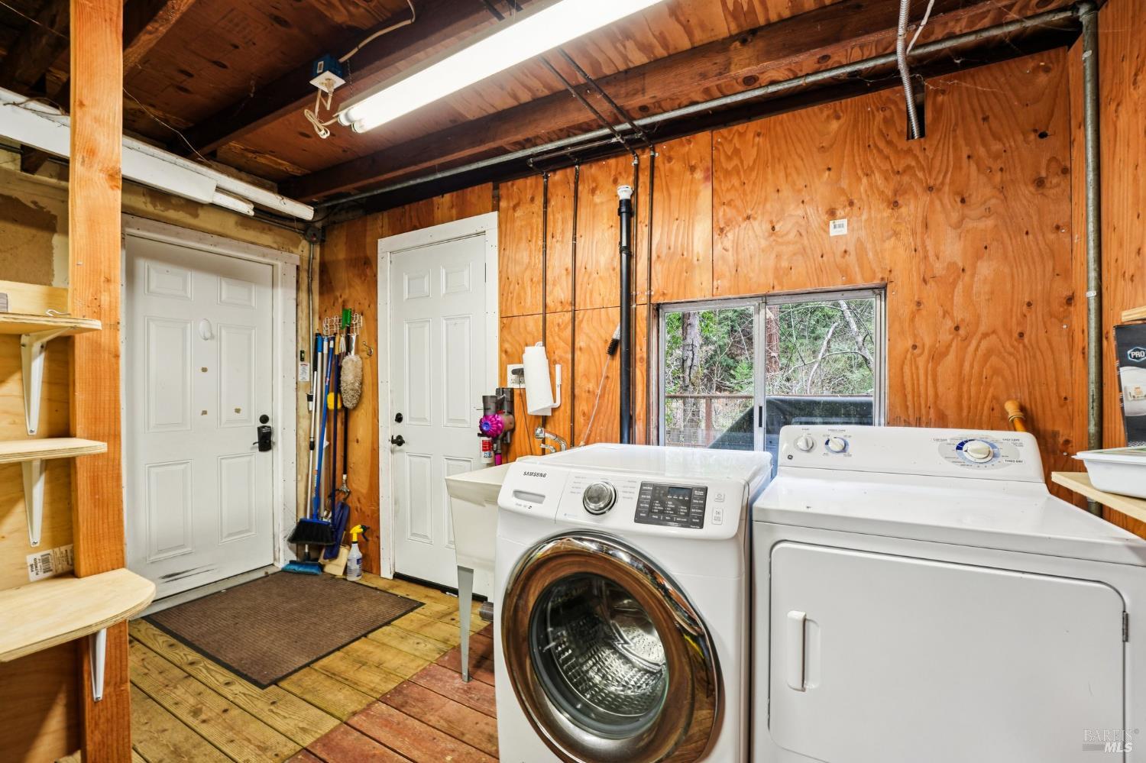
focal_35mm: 14
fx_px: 445
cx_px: 573
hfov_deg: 104.3
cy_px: 382
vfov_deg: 81.2
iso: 800
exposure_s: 1/13
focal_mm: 14
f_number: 8
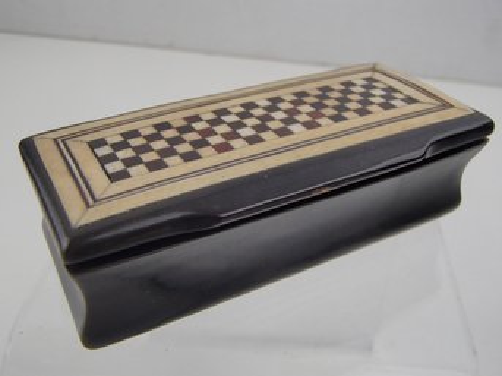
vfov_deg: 38.6
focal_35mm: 37
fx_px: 536
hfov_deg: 50.2
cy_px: 188
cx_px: 251
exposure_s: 1/160
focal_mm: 6.64
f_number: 4.7
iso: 200
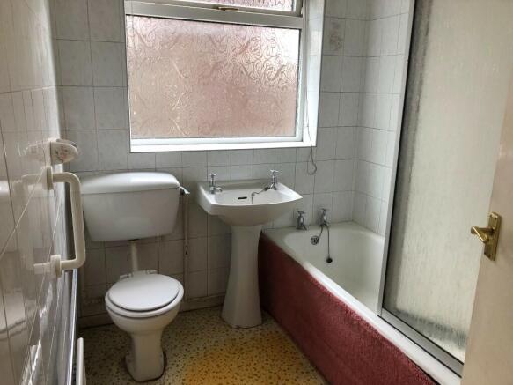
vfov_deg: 49.7
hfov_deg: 63.5
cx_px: 256
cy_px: 192
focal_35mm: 28
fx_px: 415
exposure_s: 1/50
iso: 32
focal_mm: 3.99
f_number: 1.8
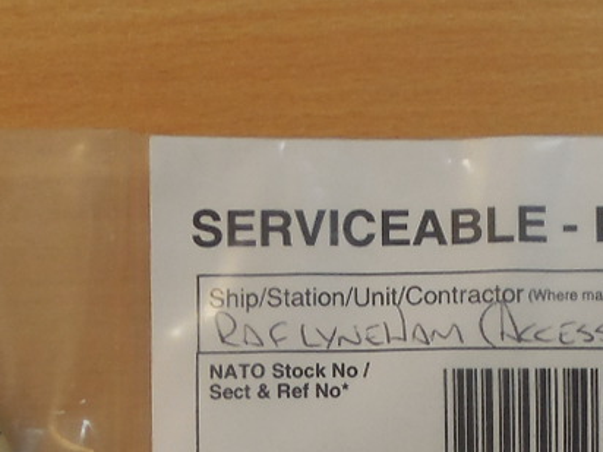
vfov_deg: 14.2
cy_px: 689
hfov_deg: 20.0
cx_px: 480
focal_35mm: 97
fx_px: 1690
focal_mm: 4.5
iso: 160
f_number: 3.3
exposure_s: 1/30
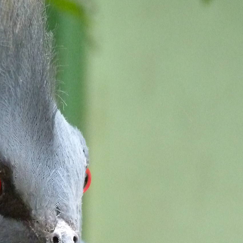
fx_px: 2343
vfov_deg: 5.9
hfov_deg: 5.9
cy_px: 151
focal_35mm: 295
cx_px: 64
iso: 1600
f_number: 4
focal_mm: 31.9
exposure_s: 1/160
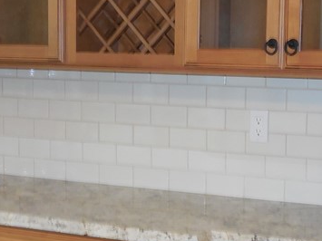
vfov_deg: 15.0
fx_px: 911
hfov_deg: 19.8
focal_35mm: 98
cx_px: 259
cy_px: 179
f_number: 3.4
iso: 280
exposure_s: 1/30
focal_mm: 6.1
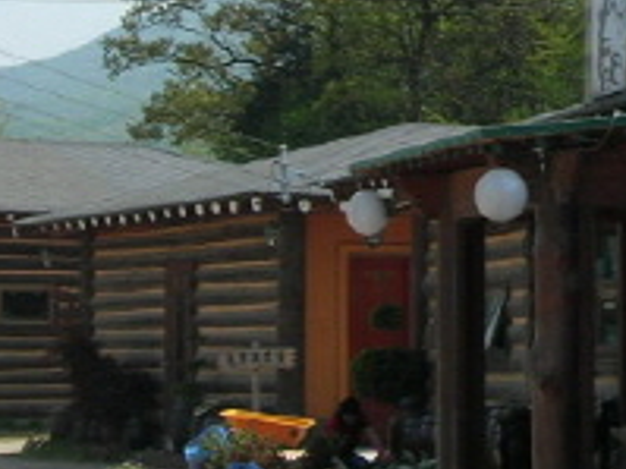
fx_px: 2765
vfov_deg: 9.6
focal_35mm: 153
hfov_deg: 12.6
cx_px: 736
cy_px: -44
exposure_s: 1/590
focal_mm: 7.8
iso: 64
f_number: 4.8
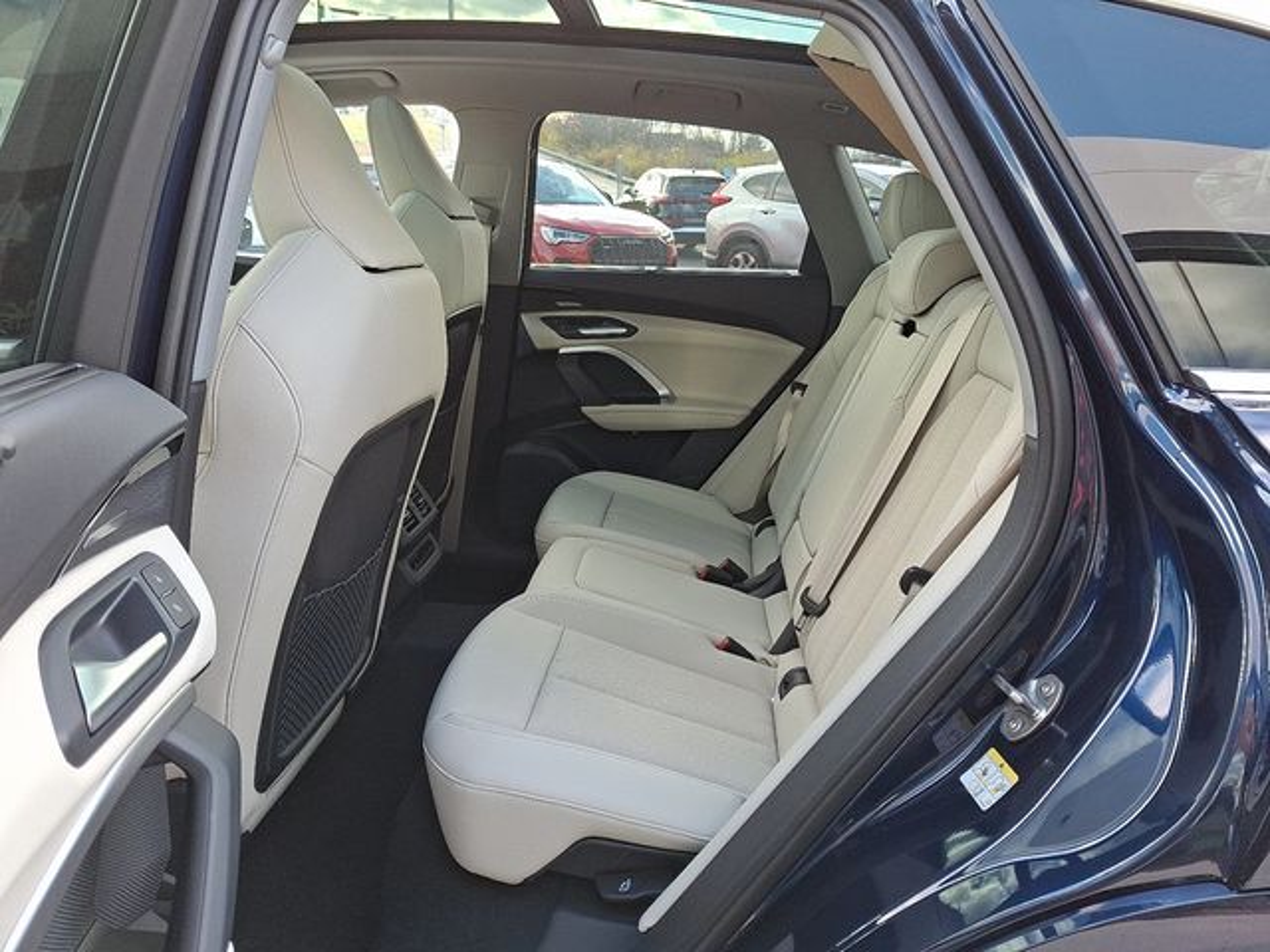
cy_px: 476
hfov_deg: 69.4
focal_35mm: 25
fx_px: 917
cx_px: 635
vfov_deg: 54.9
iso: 45
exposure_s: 1/100
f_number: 1.8
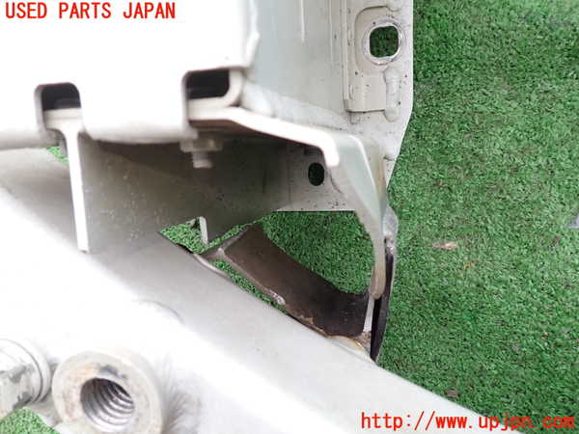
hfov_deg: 69.4
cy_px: 217
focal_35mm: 25
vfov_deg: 54.9
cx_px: 290
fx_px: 418
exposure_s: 1/160
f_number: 2.8
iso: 100
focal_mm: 4.5
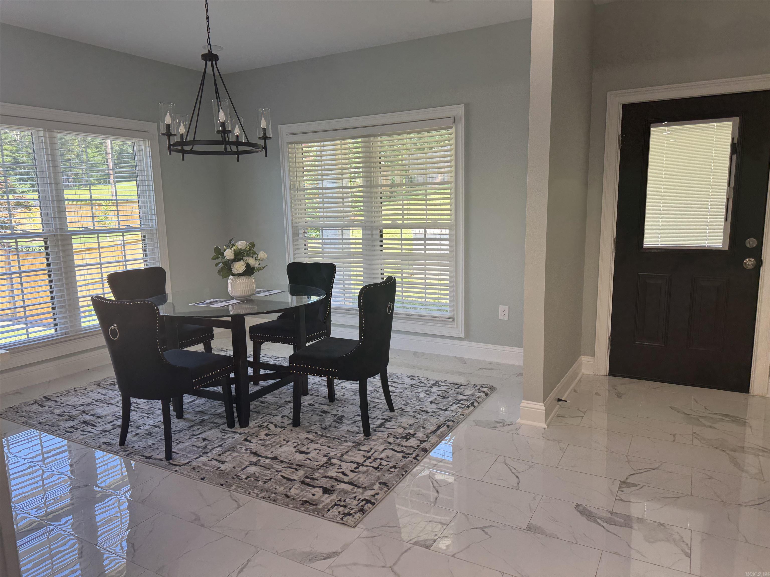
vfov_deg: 56.8
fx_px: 534
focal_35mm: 24
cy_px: 288
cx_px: 385
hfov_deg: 71.6
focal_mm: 6.76
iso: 100
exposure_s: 1/120
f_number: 1.78
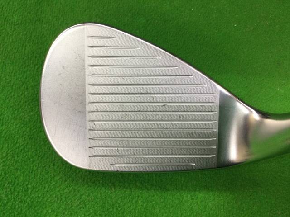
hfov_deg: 58.4
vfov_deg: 45.4
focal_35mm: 31
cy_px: 108
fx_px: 260
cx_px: 145
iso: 64
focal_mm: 3.3
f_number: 2.4
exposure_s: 1/30
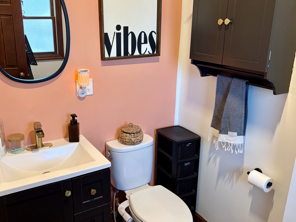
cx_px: 131
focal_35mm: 33
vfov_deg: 42.9
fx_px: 282
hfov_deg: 55.2
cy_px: 108
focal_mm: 5.96
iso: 160
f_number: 1.6
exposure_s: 1/60
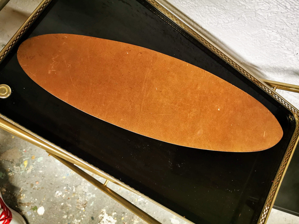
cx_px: 150
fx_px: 233
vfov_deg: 51.4
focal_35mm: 27
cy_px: 112
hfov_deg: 65.3
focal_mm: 5.56
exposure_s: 1/50
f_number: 1.6
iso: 400
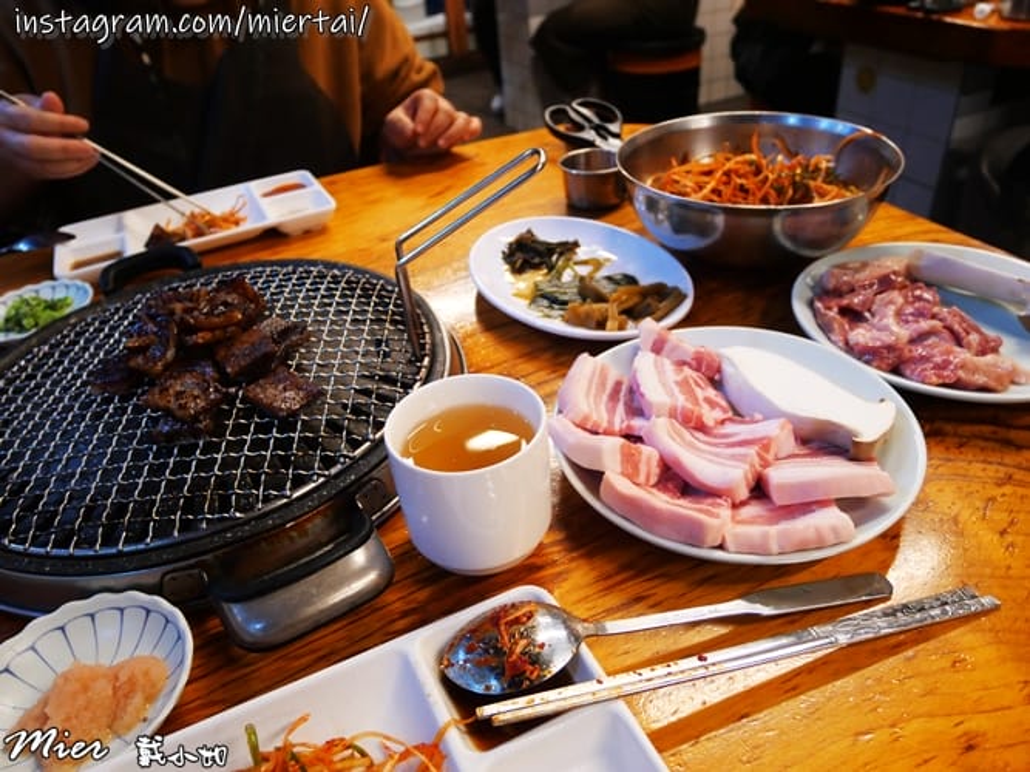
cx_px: 515
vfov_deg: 53.0
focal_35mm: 26
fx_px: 773
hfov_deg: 67.3
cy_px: 386
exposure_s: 1/60
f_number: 3.5
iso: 1250
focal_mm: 13
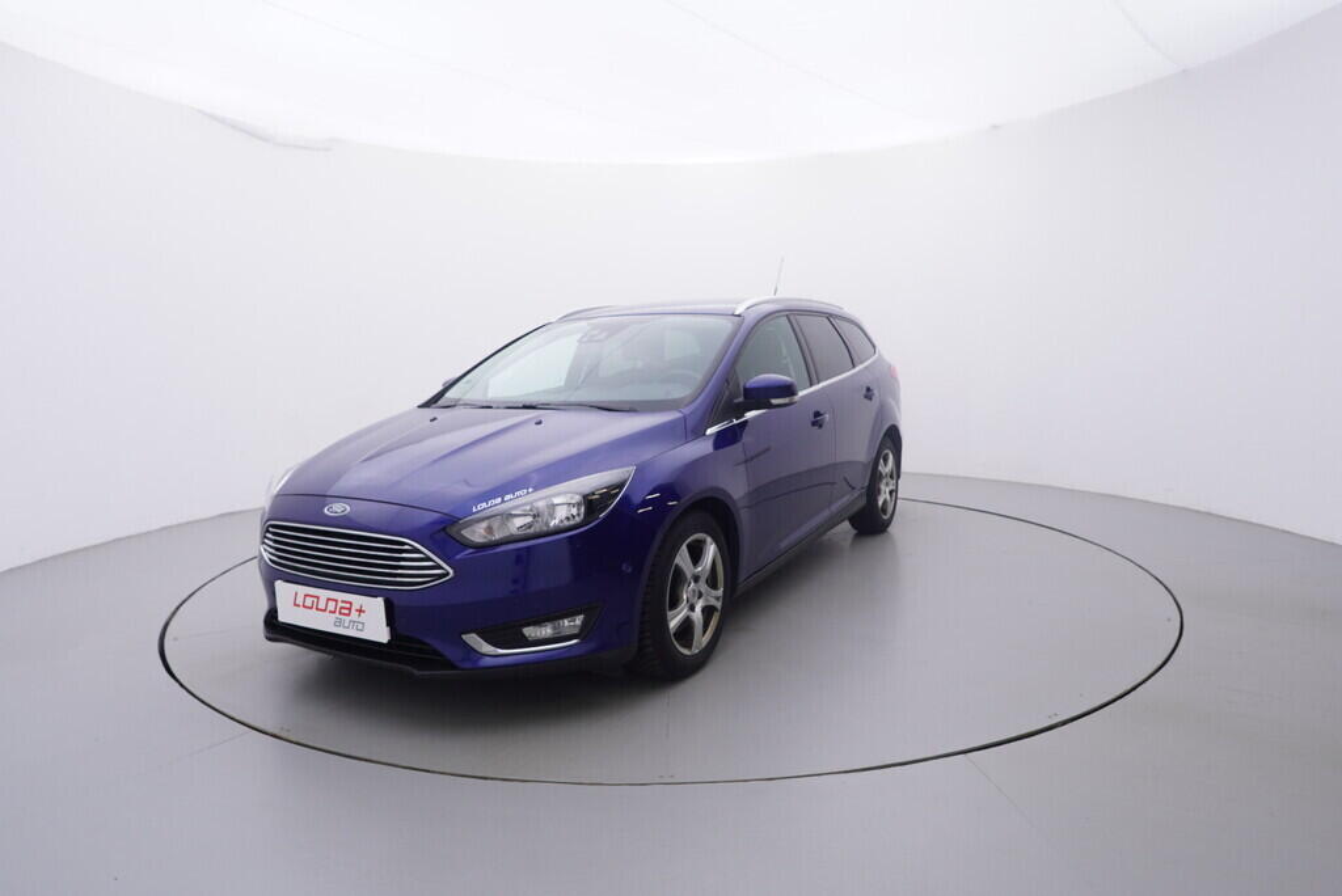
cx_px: 671
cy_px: 448
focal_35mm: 22
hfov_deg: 77.3
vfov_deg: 56.2
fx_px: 839
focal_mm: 15
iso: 200
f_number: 5
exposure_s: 1/80
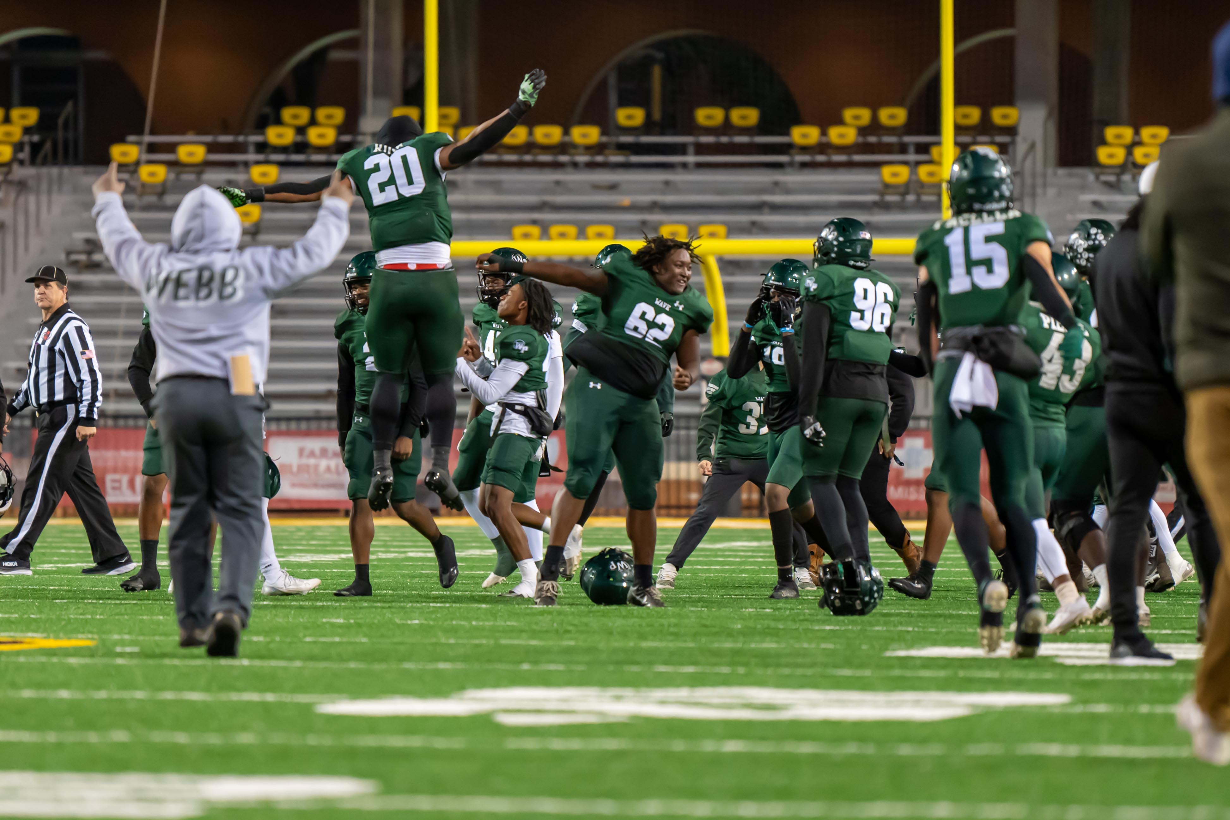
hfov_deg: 6.9
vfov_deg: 4.6
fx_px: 10250
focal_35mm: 300
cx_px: 615
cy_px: 410
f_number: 2.8
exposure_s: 1/800
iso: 4000
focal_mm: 200
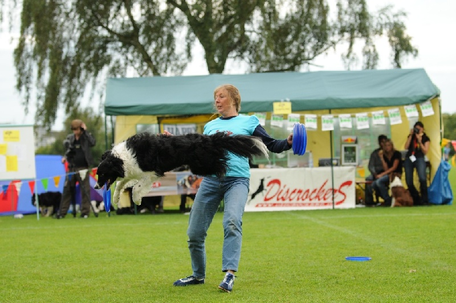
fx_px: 1328
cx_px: 228
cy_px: 152
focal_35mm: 105
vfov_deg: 13.0
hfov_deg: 19.5
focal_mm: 70
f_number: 2.8
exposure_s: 1/1000
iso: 200
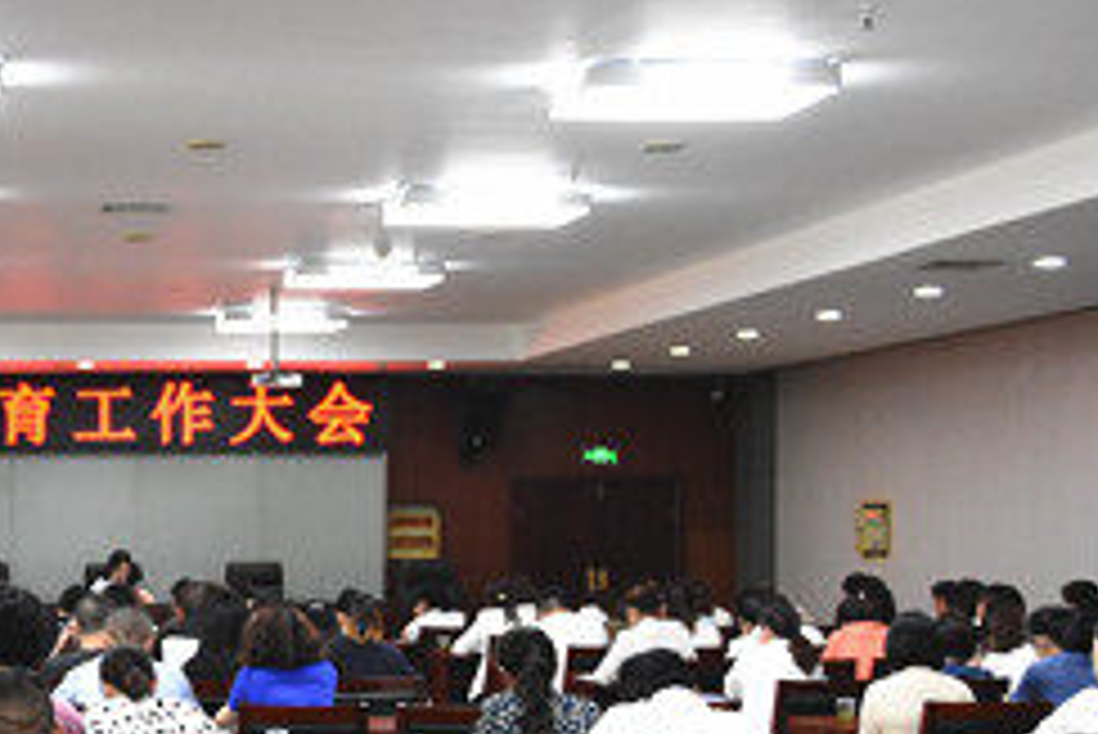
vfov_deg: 16.8
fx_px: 2472
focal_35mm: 81
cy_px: 531
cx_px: -104
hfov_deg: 23.5
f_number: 4.5
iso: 2500
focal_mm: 24
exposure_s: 1/80
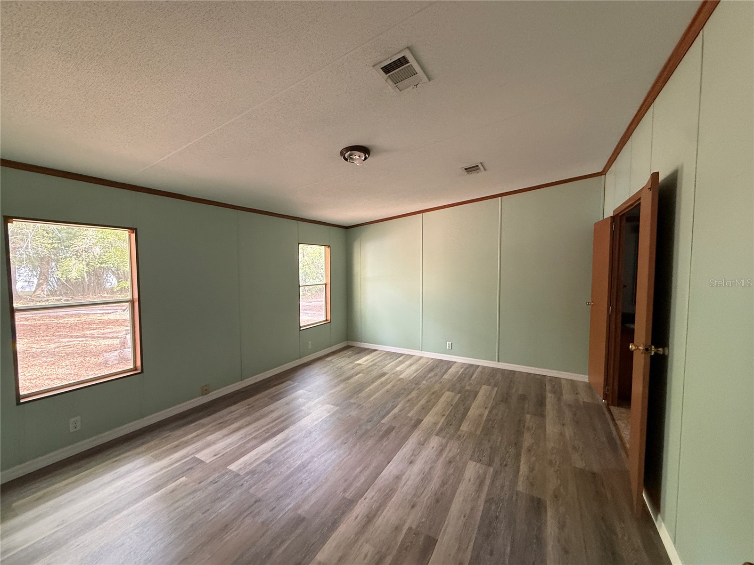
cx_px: 377
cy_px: 282
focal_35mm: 14
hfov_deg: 102.1
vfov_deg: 85.7
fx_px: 305
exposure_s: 1/60
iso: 400
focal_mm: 2.22
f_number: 2.2
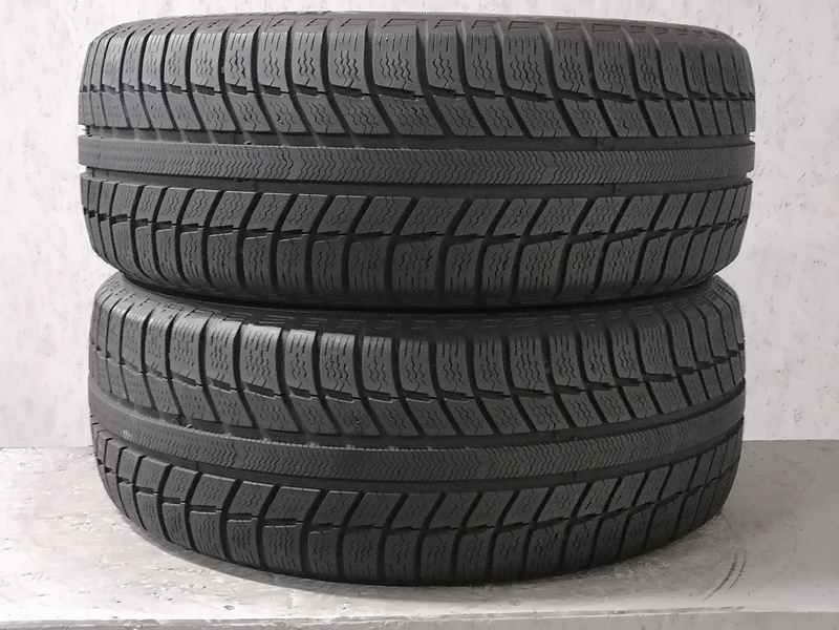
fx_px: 1285
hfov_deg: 36.2
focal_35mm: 53
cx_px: 420
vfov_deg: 27.5
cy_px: 315
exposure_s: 1/25
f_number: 1.8
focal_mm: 5.4
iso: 1000
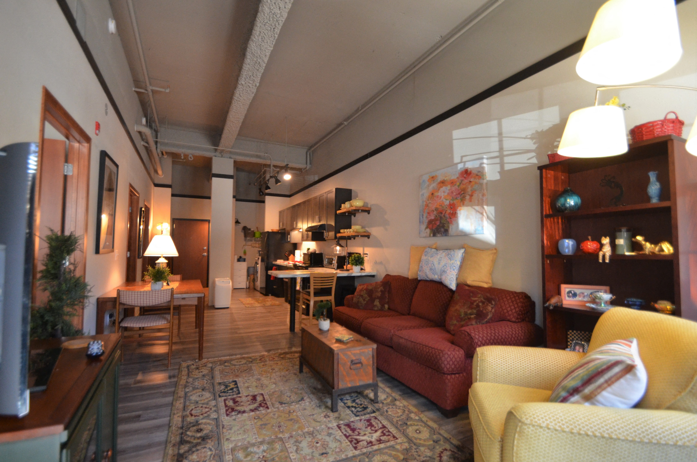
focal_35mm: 15
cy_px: 231
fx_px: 290
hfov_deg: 100.5
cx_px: 348
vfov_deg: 77.1
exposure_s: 1/60
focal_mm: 10
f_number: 3.5
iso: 1600
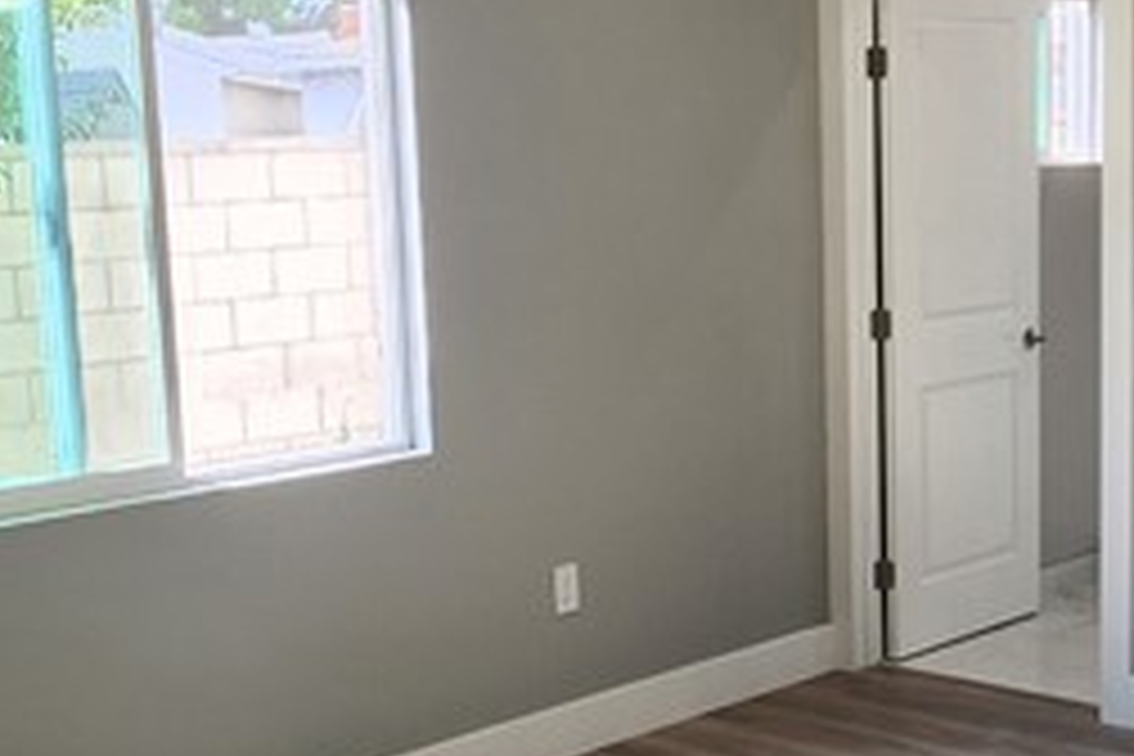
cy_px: 522
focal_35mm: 55
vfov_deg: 24.5
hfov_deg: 36.2
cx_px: 490
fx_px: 1732
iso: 50
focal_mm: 2.2
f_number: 2.2
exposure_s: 1/60
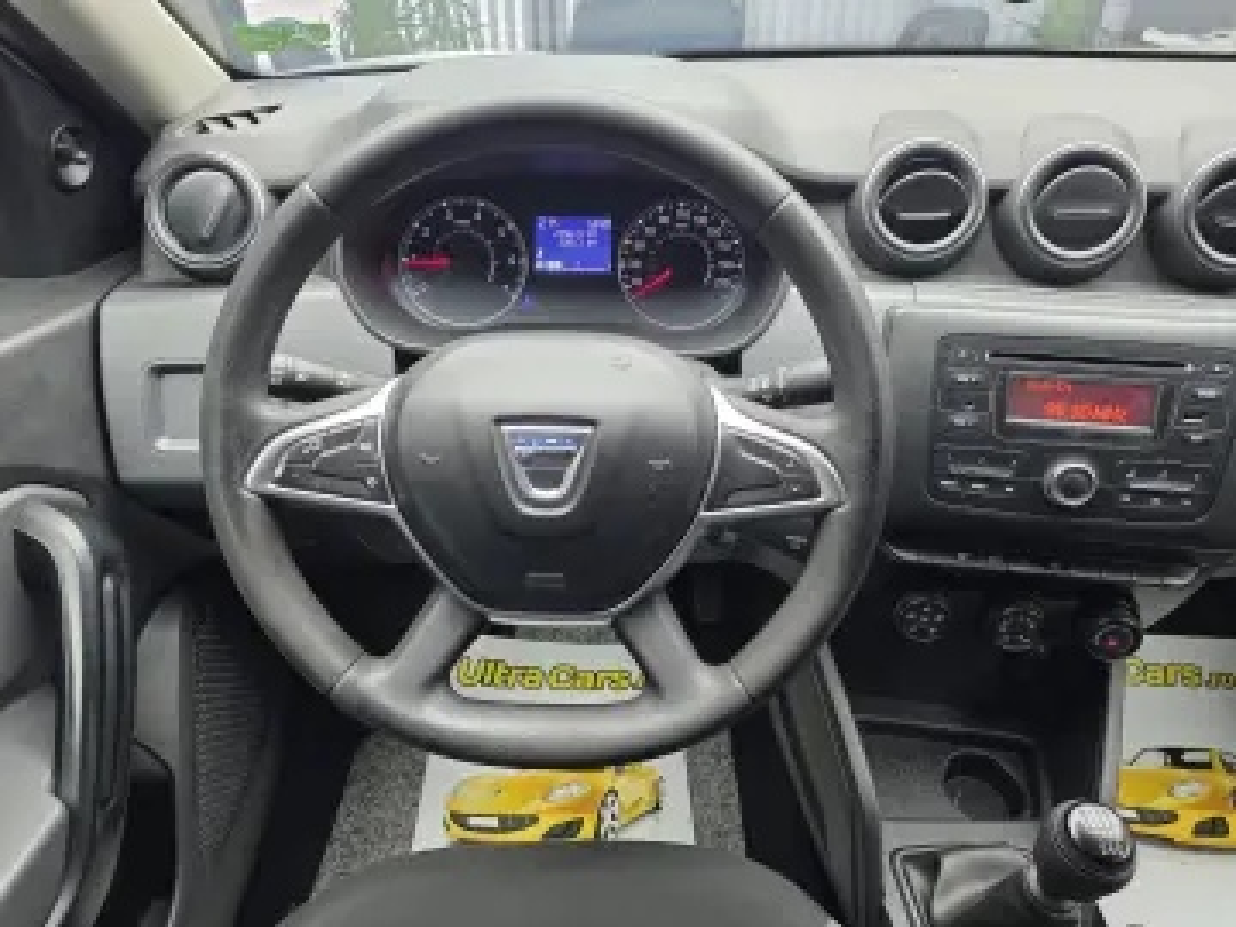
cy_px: 464
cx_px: 618
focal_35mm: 23
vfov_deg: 58.9
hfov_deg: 73.9
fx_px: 821
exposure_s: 1/100
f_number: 1.7
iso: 160
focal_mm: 6.25
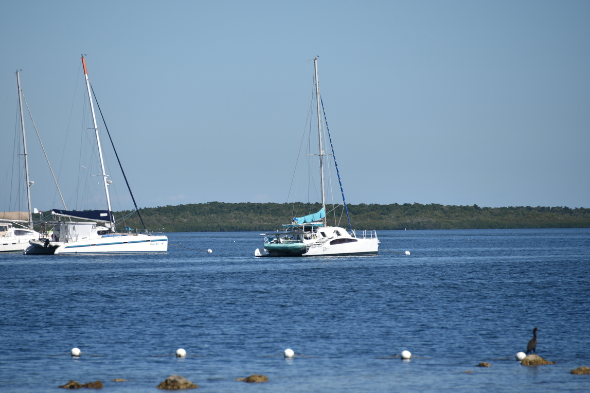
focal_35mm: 335
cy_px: 198
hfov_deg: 6.2
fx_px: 5488
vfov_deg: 4.1
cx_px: 272
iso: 100
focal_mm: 300
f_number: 7.1
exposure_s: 1/640
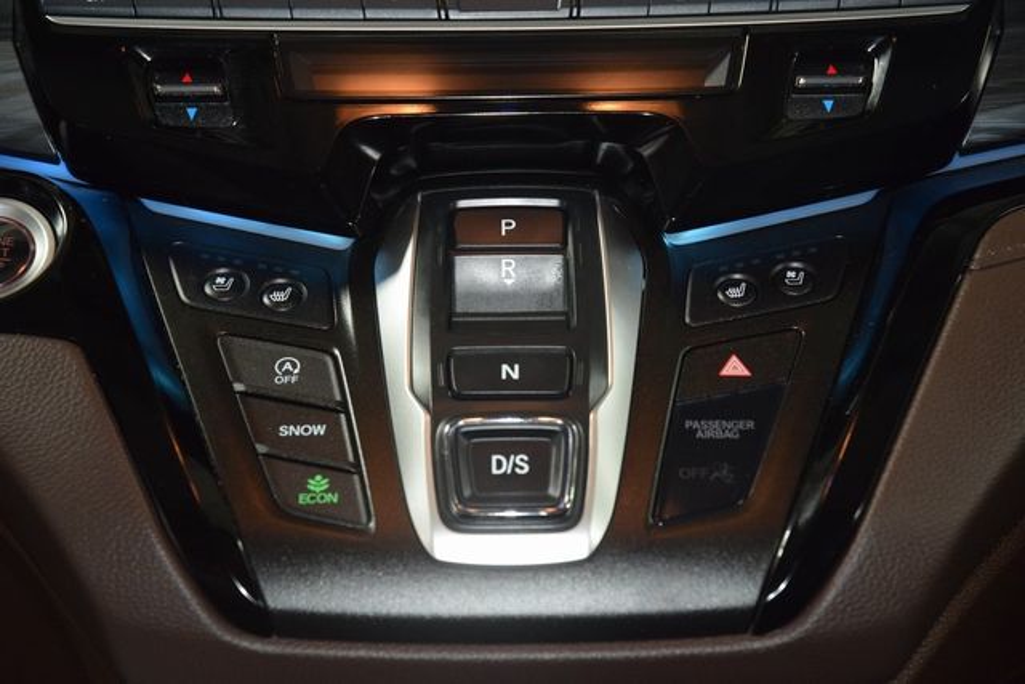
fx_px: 2990
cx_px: 512
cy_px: 342
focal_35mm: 105
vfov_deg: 13.0
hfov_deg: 19.5
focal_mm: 70
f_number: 4.5
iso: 2000
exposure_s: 1/50
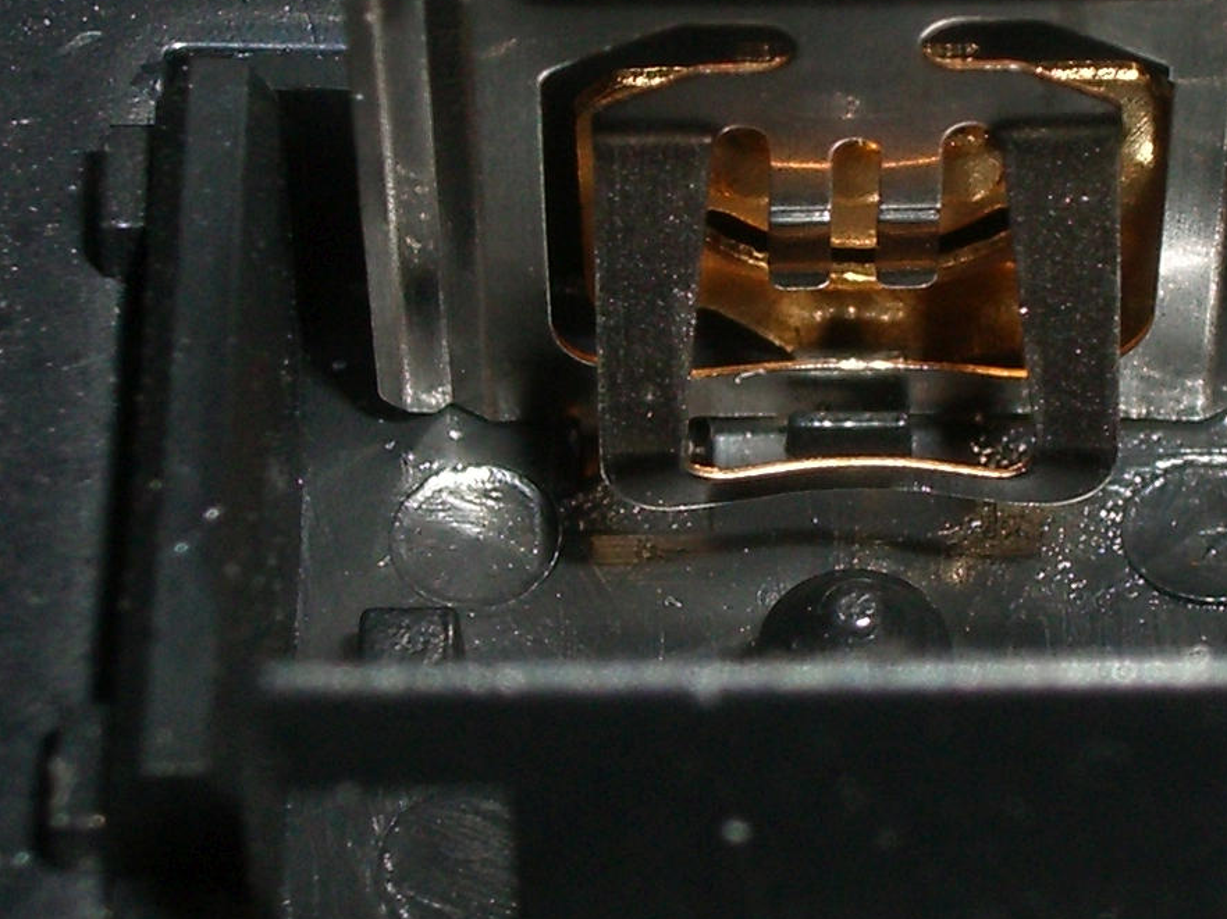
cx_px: 922
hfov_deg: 11.0
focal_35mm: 180
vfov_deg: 8.2
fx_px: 6379
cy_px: 346
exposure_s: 1/60
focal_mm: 10.2
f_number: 5.6
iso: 80
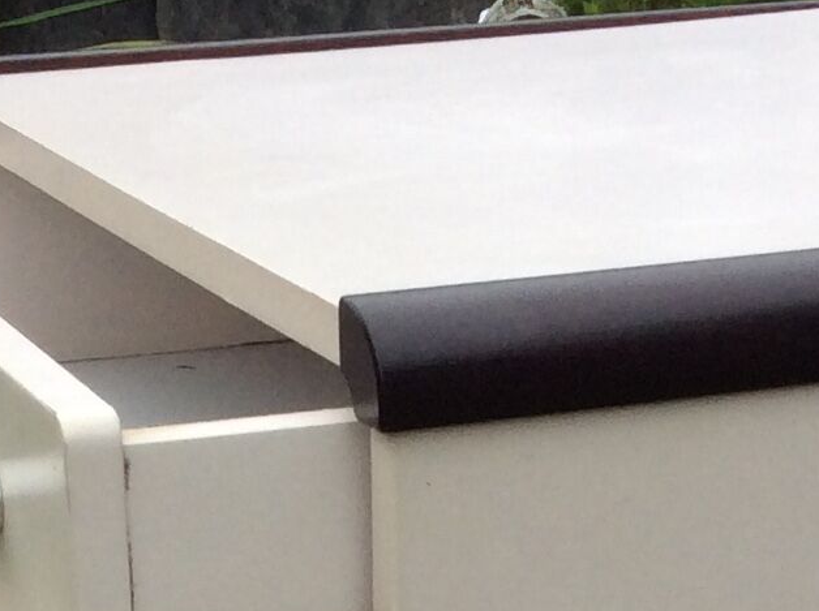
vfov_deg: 10.5
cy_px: 1111
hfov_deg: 15.0
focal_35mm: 132
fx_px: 3118
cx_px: 343
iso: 50
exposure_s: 1/100
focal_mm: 3.3
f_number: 2.4
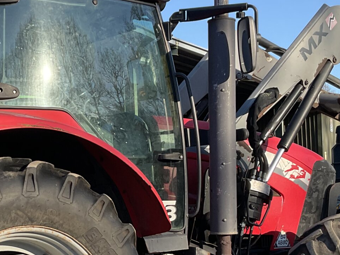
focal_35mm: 77
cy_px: 215
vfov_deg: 18.9
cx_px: 104
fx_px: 756
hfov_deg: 25.2
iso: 16
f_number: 1.8
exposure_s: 1/620
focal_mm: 3
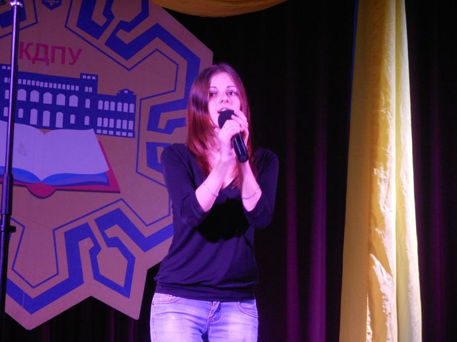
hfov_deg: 13.5
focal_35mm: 146
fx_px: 1927
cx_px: 228
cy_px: 171
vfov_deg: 10.2
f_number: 5.2
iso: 400
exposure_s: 1/30
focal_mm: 26.1
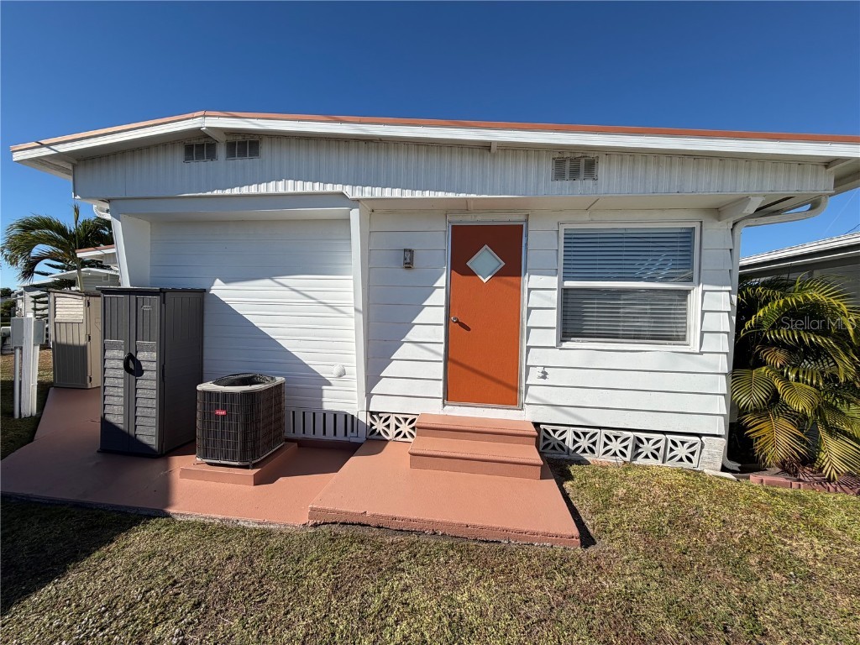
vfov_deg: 85.7
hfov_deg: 102.1
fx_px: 348
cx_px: 430
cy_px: 322
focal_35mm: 14
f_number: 2.2
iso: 20
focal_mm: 2.22
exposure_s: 1/1105
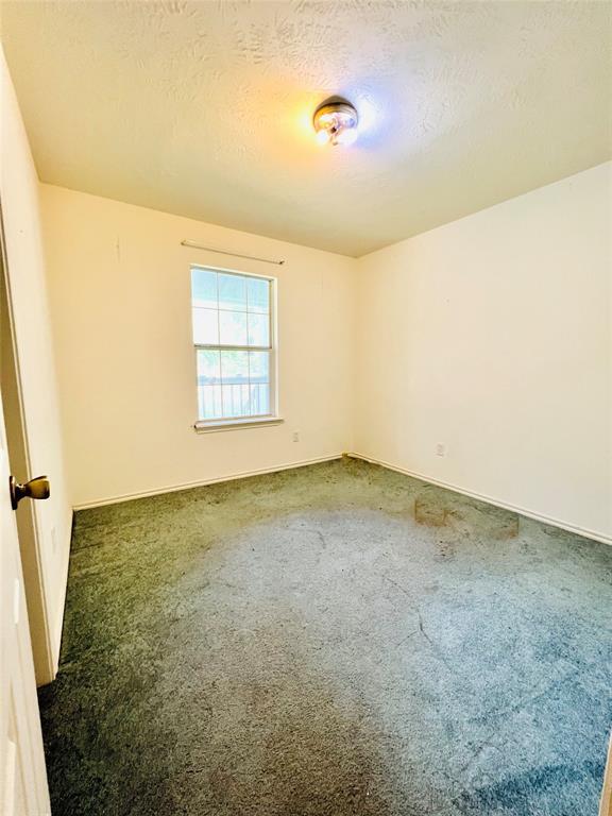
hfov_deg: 89.9
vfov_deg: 106.2
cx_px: 306
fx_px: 306
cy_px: 408
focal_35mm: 13
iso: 125
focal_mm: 1.57
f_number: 1.8
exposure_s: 1/60
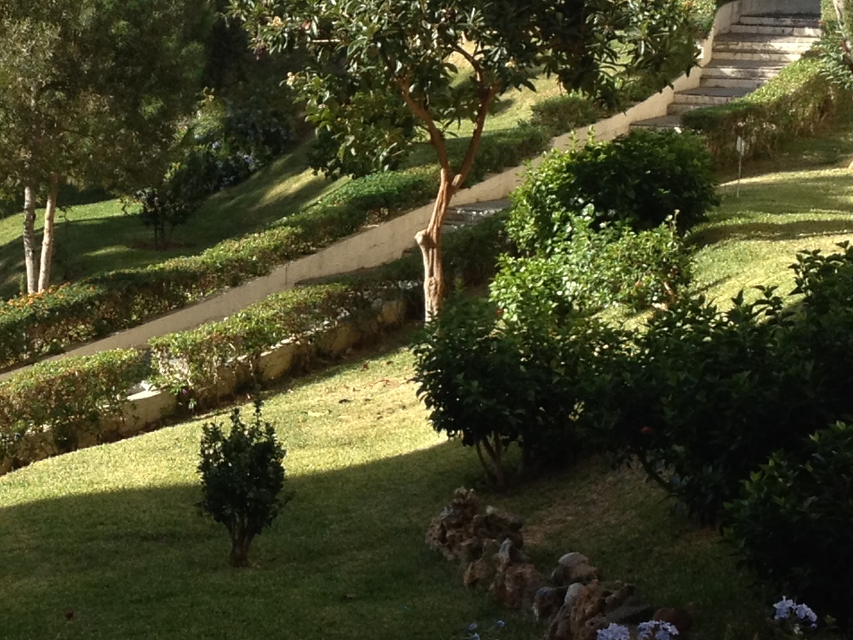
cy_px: 307
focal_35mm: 120
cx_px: 219
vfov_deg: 12.3
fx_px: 2957
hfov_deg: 16.3
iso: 50
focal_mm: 4.28
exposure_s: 1/608
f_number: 2.4
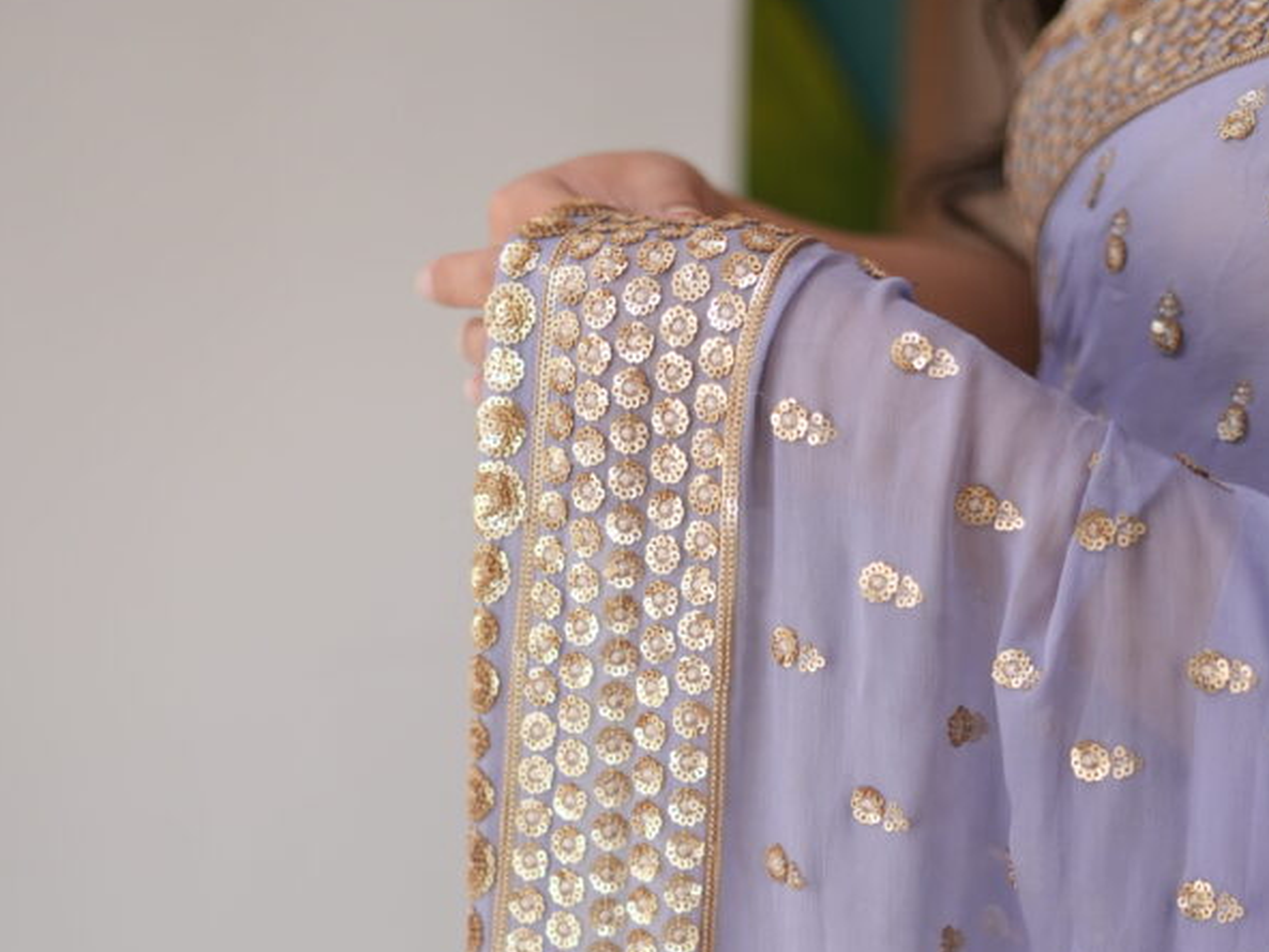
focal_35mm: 73
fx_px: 2676
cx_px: 637
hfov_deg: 26.7
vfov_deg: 20.0
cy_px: 759
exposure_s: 1/160
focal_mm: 50
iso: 400
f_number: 2
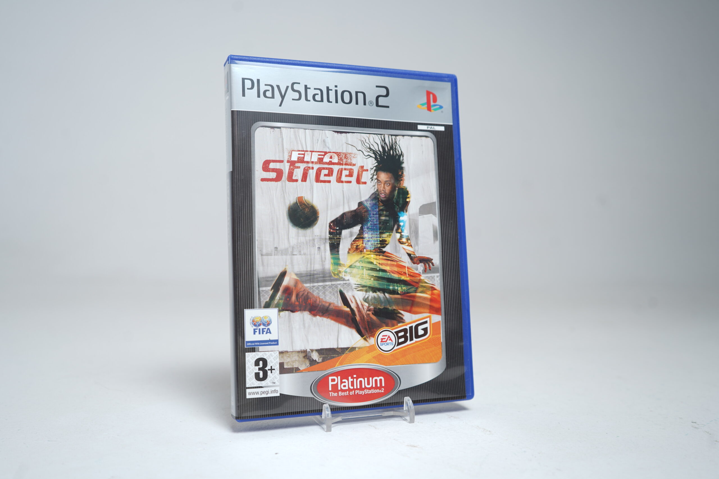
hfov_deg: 57.2
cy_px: 240
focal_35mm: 33
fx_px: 659
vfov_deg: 40.0
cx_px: 360
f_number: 5
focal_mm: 33
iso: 64
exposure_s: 1/5
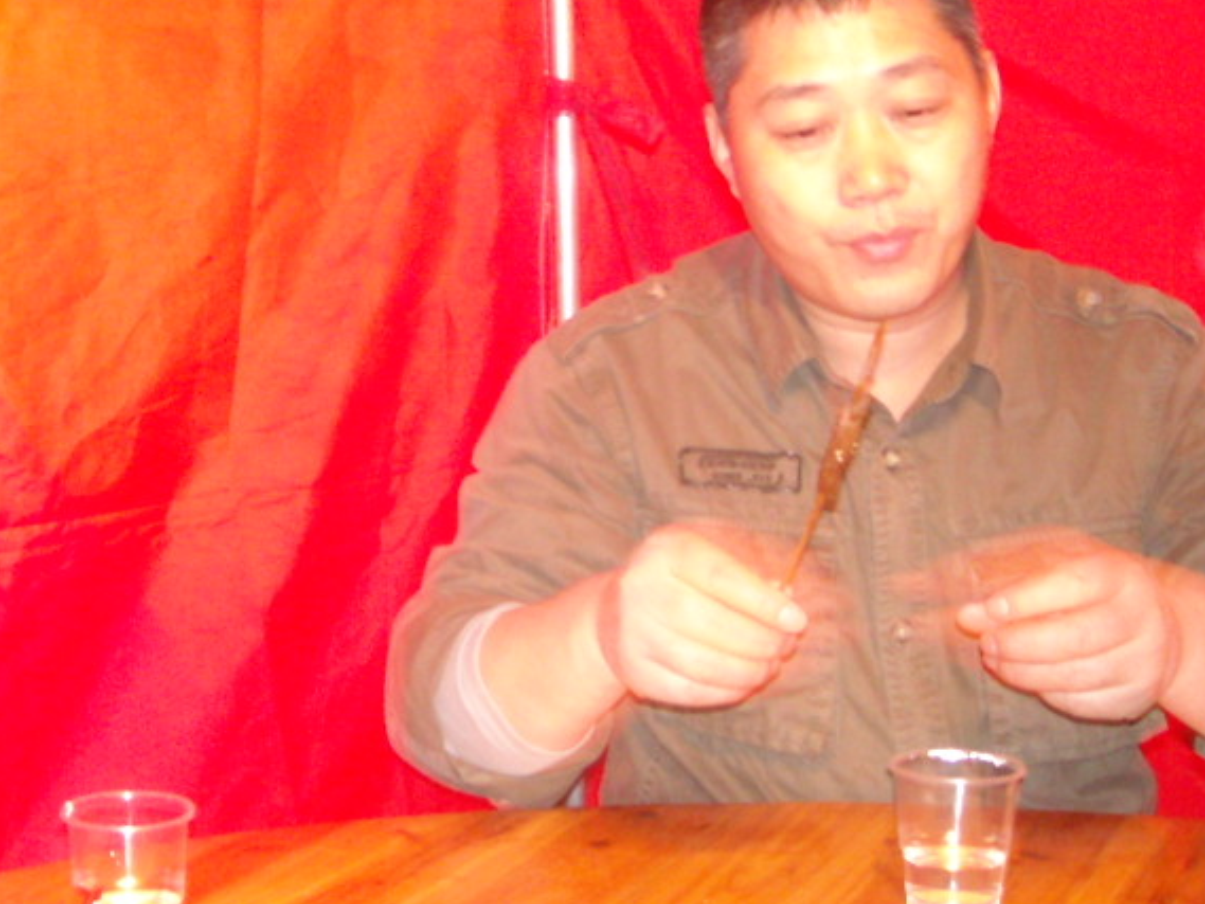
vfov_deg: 23.1
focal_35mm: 63
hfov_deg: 29.9
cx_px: 227
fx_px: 2194
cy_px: 239
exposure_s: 1/7
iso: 400
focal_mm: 5.7
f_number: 2.8
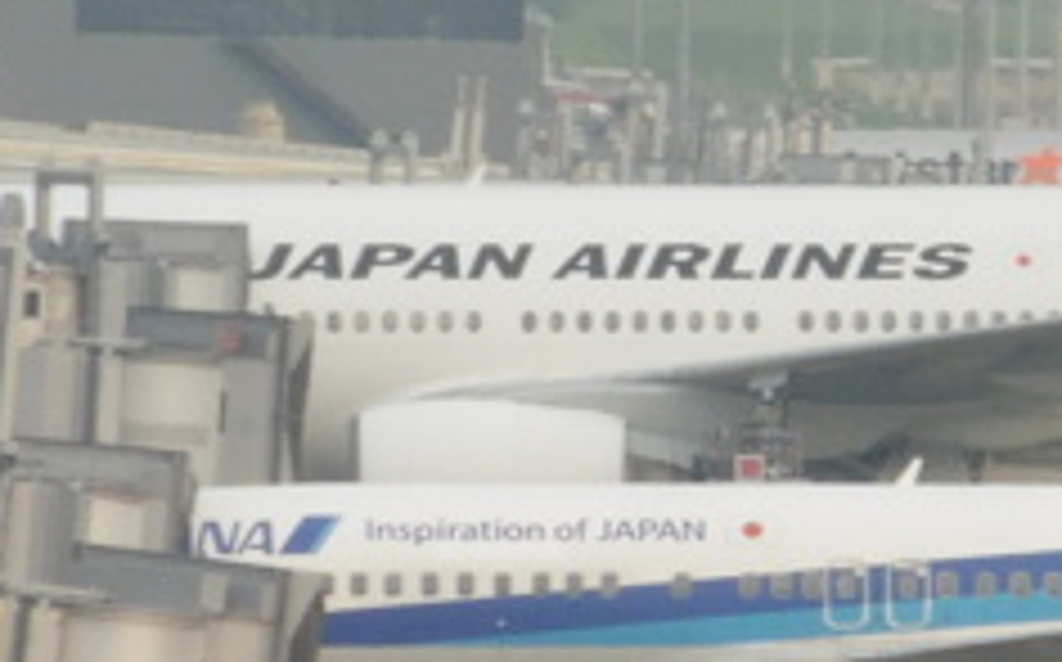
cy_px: 333
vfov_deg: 1.0
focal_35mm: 1332
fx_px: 38515
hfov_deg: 1.6
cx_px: 1058
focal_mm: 51.5
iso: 125
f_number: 6.3
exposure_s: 1/125
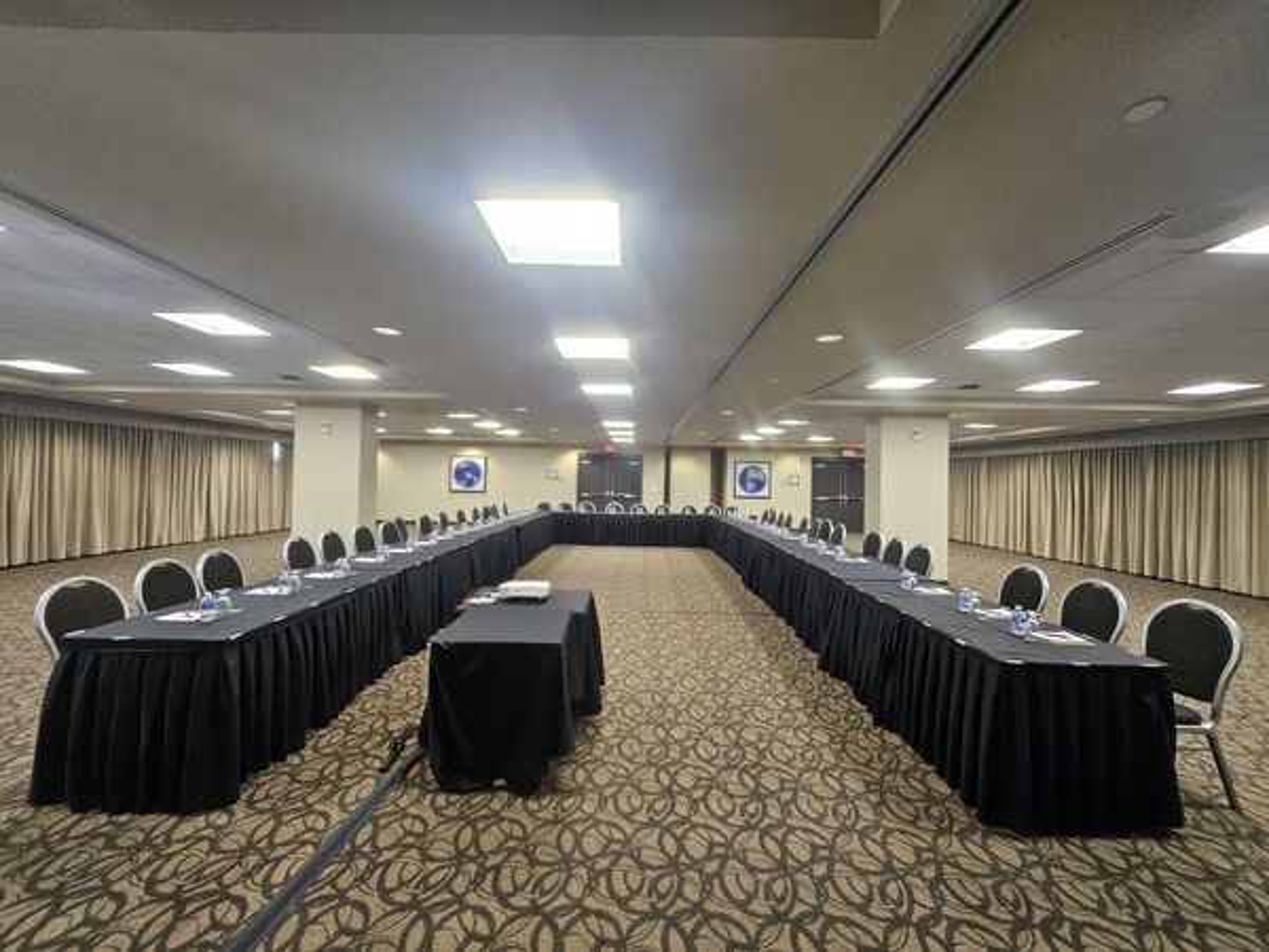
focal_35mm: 13
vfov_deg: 89.9
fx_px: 477
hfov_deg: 106.2
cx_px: 634
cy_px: 476
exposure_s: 1/60
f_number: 2.2
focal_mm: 1.7
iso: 320
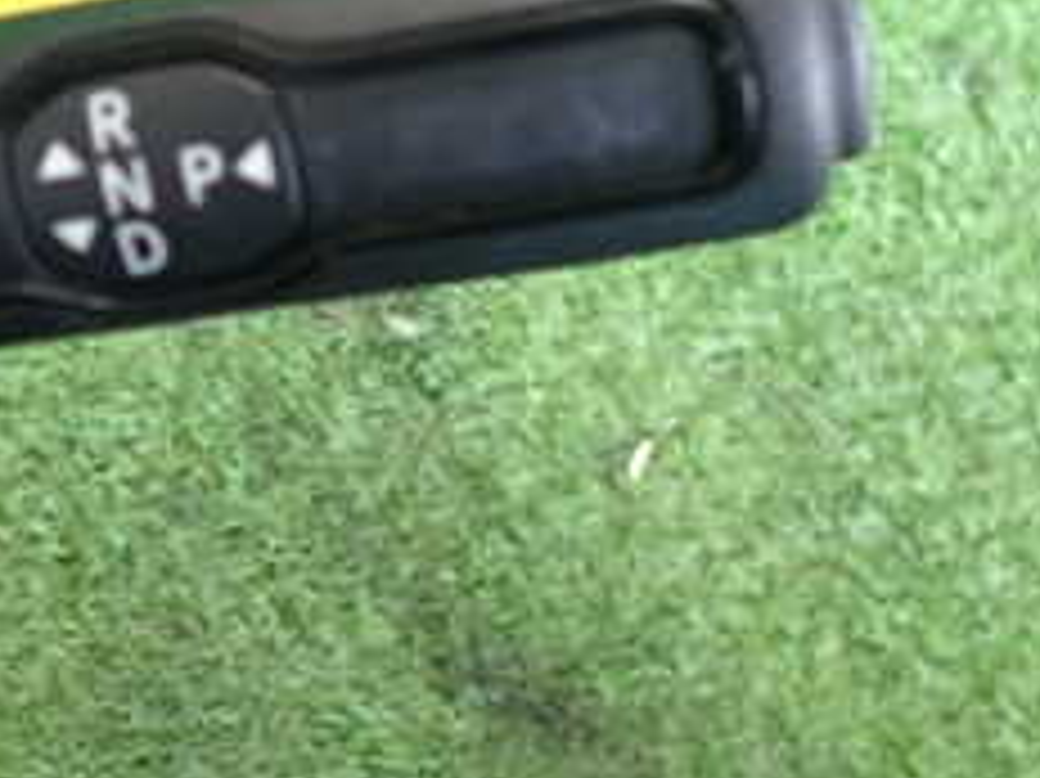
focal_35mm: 65
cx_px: 41
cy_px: 171
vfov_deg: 22.3
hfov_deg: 28.3
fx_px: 1952
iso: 250
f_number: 2
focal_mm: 4.5
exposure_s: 1/30
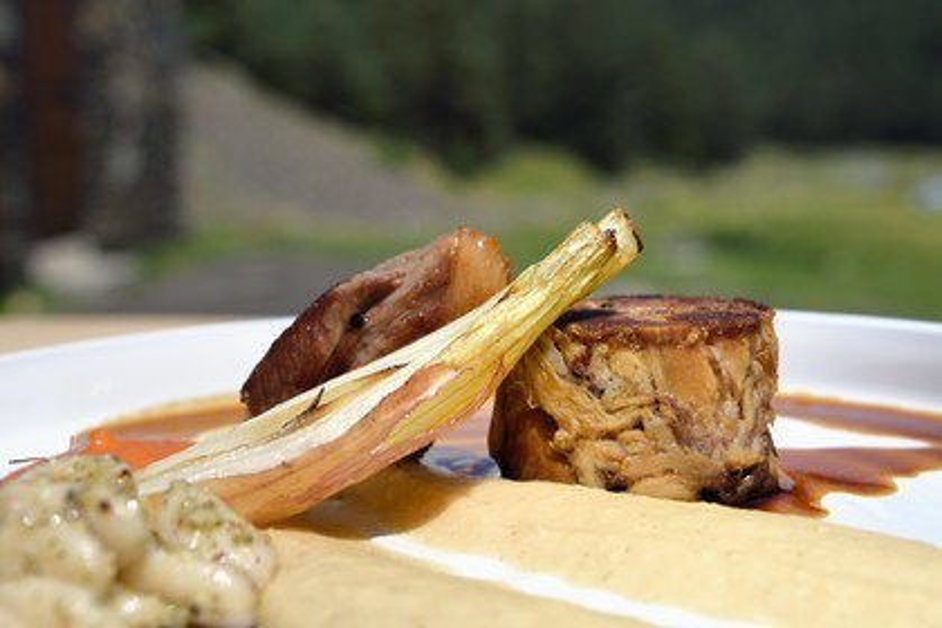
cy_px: 314
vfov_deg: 27.0
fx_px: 1308
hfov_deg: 39.6
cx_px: 471
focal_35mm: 50
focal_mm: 50
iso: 200
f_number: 9
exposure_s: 1/640
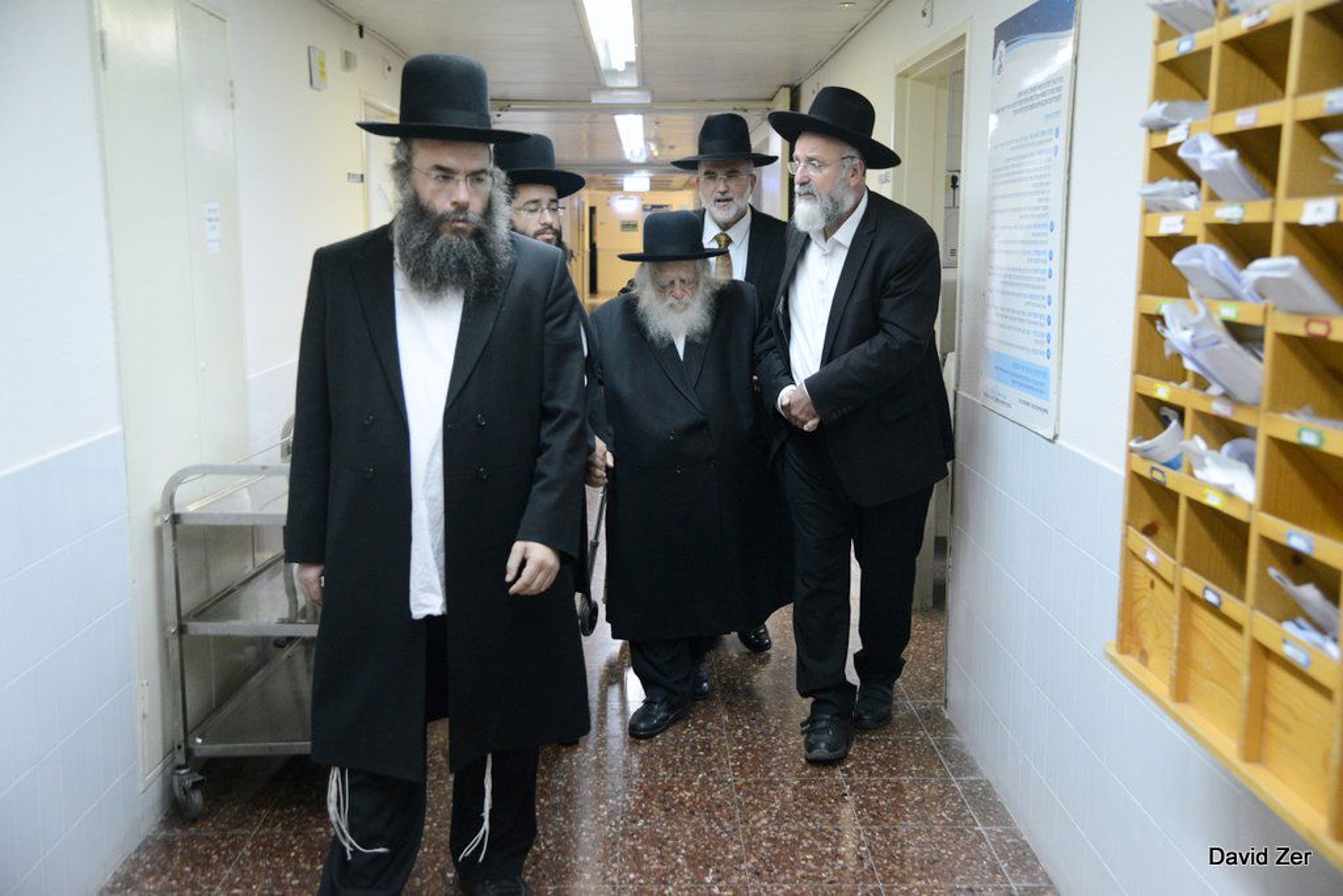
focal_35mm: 38
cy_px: 448
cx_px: 672
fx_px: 1418
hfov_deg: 50.7
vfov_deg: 35.1
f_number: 4
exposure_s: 1/60
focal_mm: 38
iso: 3200
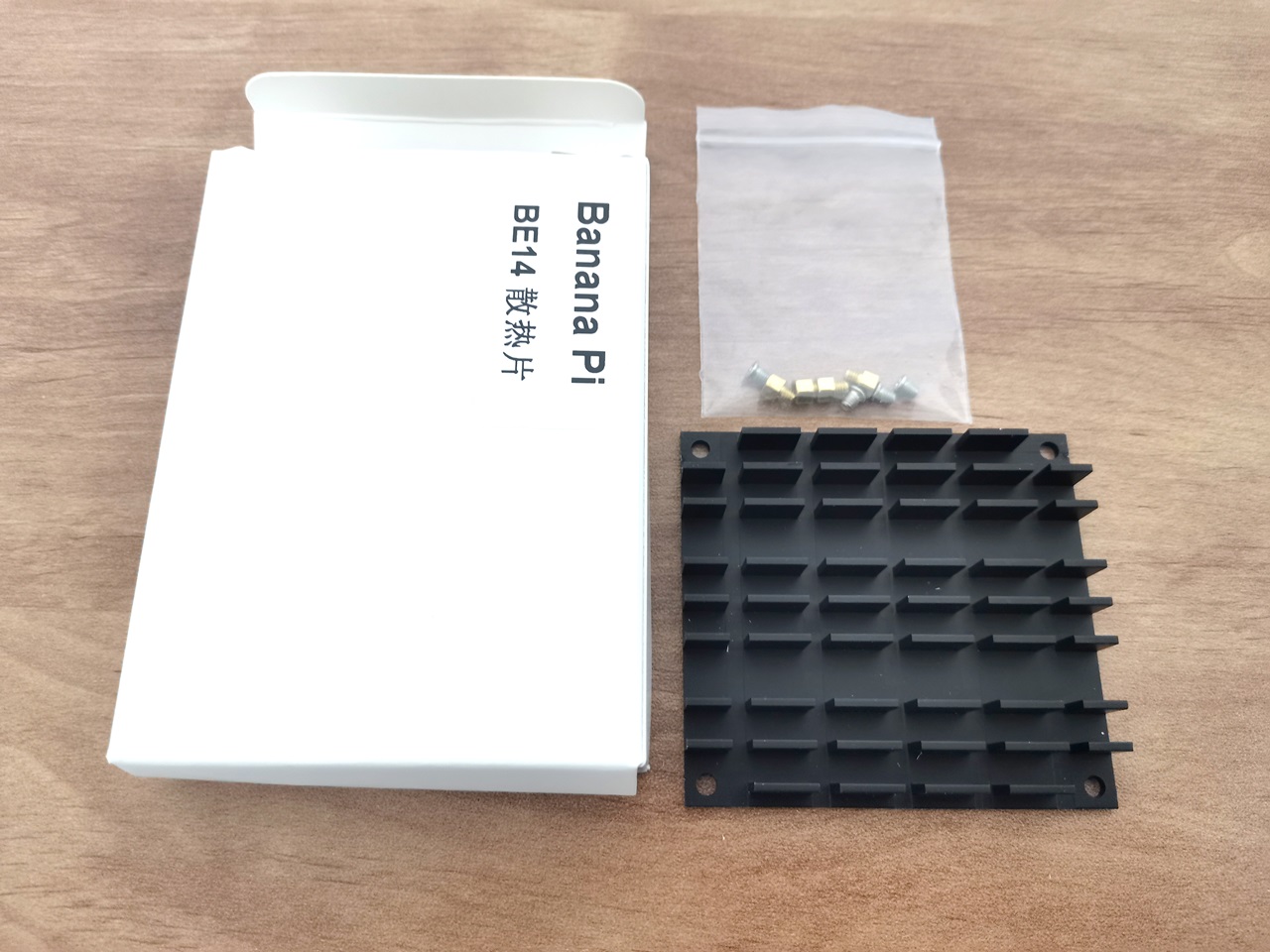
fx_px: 954
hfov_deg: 67.3
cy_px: 476
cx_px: 635
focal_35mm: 26
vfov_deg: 53.1
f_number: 1.8
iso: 200
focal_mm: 4.75
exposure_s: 1/50
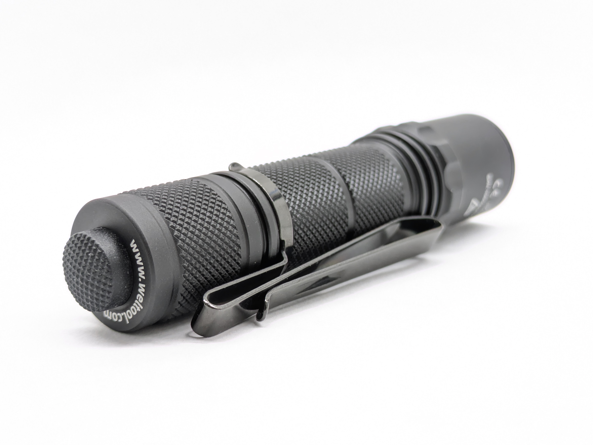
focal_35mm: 51
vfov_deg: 28.6
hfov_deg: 37.5
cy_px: 222
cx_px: 296
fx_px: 874
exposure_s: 1/120
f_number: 1.89
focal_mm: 5.43
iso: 275
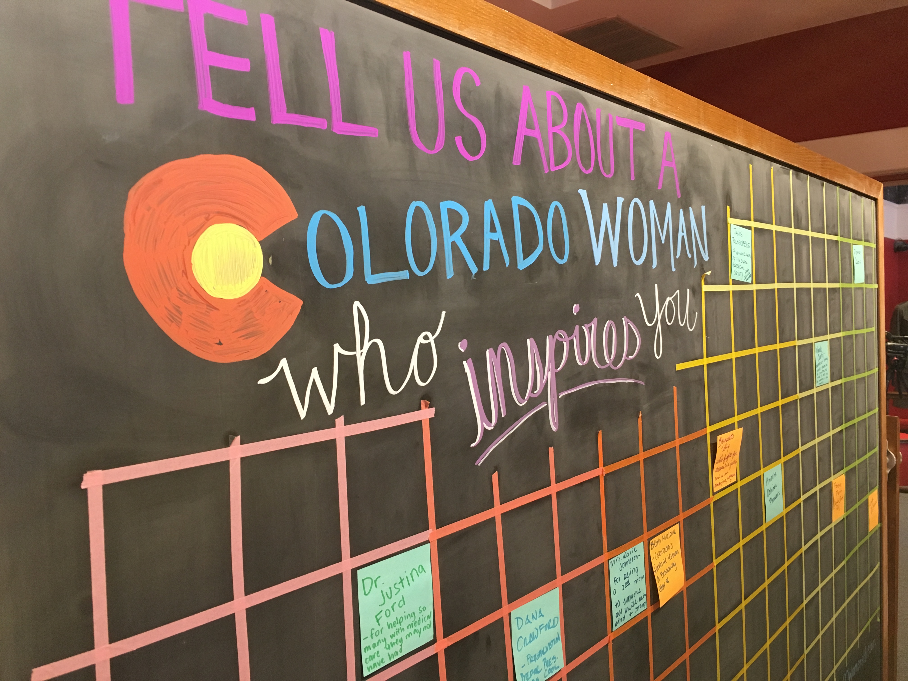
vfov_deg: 48.2
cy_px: 340
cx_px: 454
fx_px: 761
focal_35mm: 29
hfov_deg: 61.7
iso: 125
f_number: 2.2
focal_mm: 4.15
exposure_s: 1/30
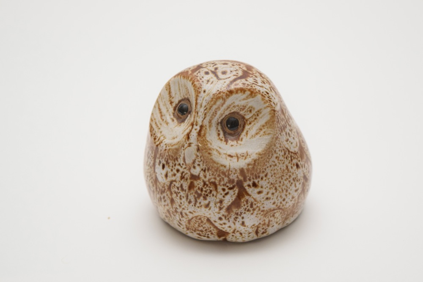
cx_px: 212
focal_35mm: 82
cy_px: 141
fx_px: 969
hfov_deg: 24.6
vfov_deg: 16.6
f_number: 5.6
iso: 1250
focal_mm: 55
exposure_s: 1/60
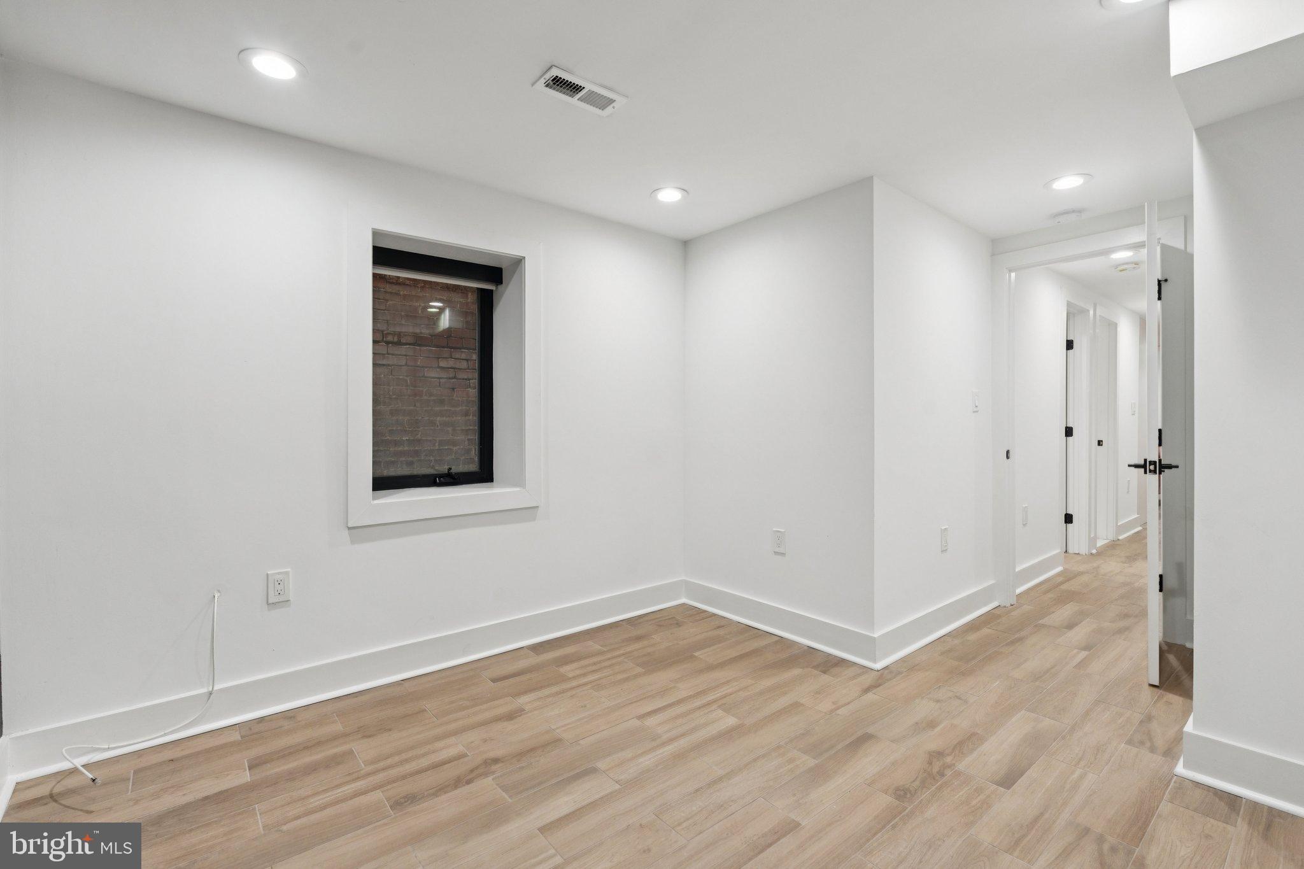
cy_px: 434
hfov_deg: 96.7
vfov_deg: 73.7
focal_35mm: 16
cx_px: 652
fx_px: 579
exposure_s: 1/15
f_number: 7.1
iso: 400
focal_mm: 16
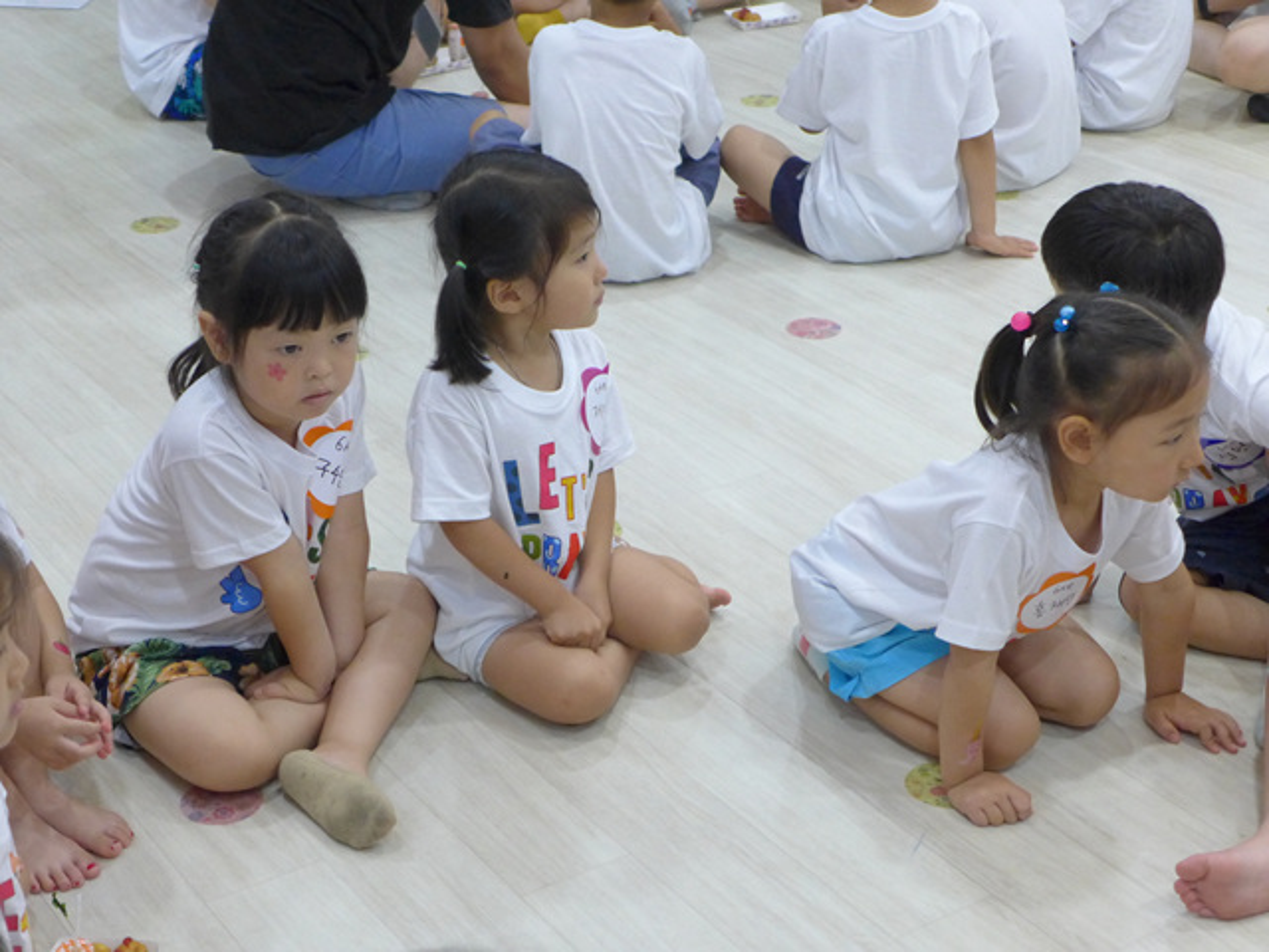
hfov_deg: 29.8
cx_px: 634
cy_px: 476
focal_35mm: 65
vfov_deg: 22.6
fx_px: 2383
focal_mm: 12.8
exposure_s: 1/400
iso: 640
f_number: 2
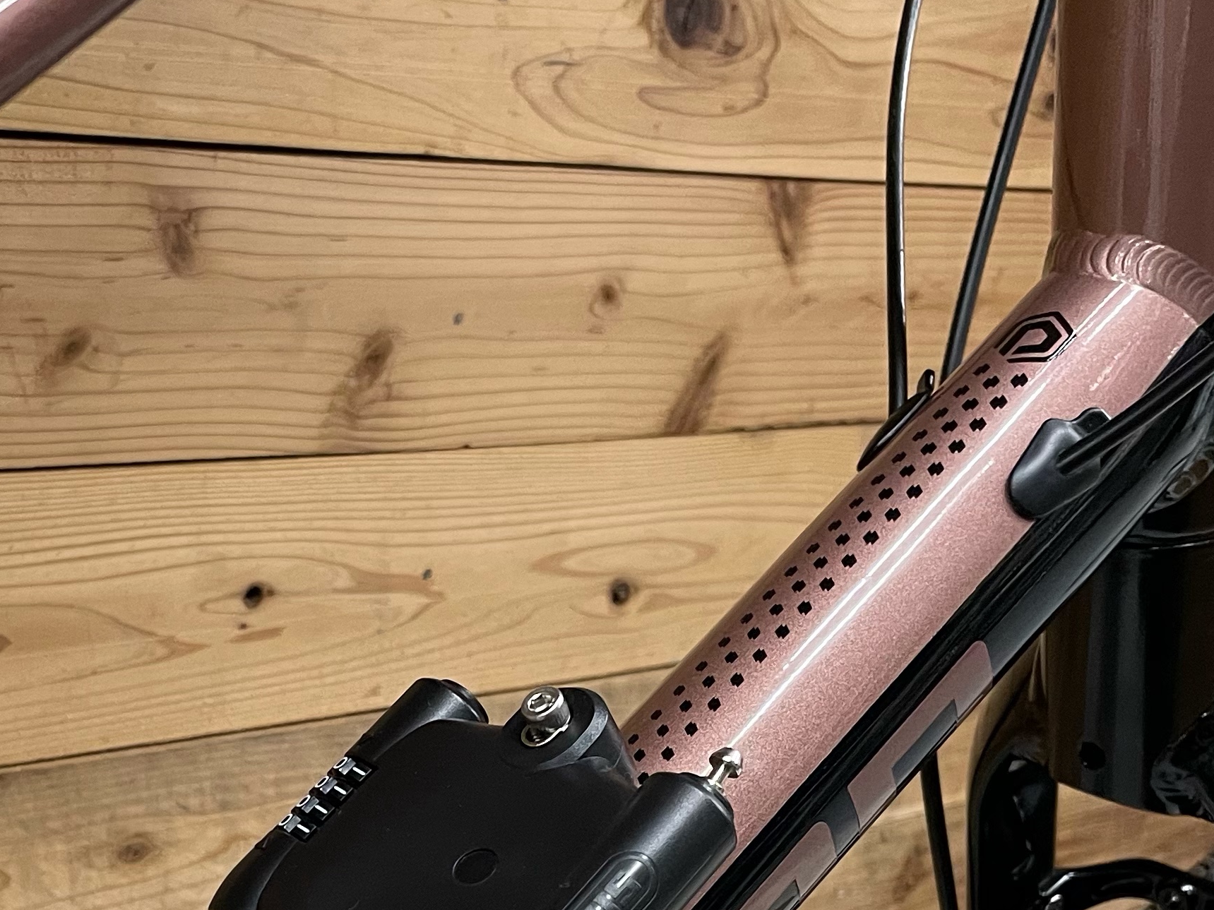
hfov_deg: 31.5
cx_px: 415
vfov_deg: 23.3
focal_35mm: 61
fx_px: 2139
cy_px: 847
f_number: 1.6
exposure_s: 1/60
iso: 200
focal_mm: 4.2
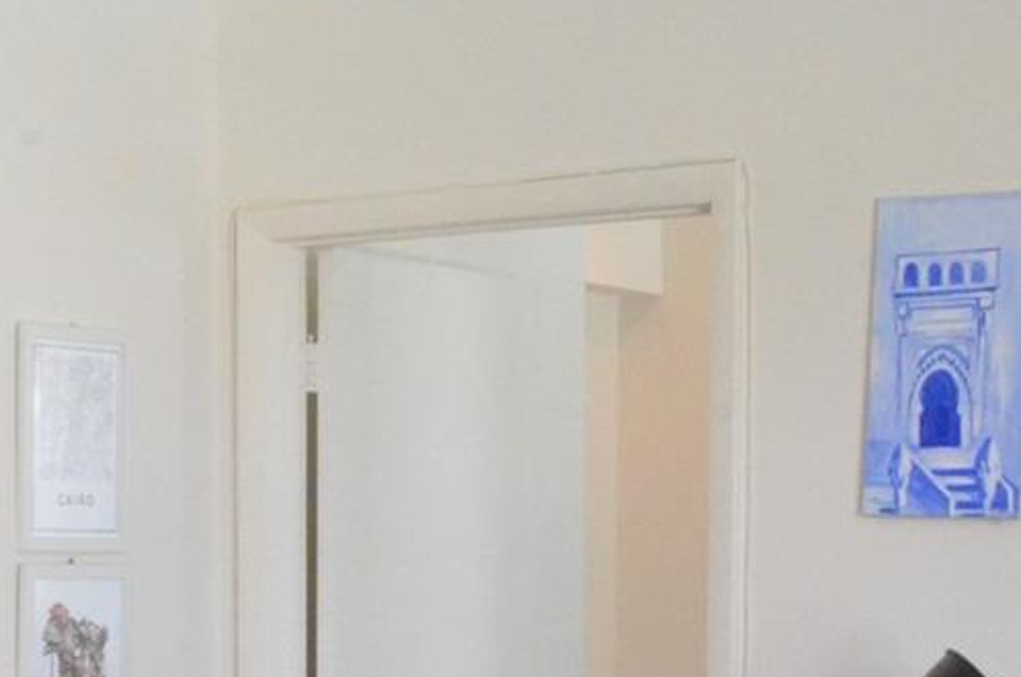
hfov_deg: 18.5
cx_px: -127
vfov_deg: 12.7
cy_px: 709
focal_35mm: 106
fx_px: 3000
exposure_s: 1/50
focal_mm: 22
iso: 6400
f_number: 22
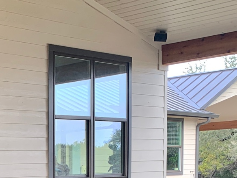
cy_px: 241
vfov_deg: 15.7
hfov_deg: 20.2
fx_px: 609
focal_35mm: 89
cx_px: -70
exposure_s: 1/121
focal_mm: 4.25
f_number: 1.8
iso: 50
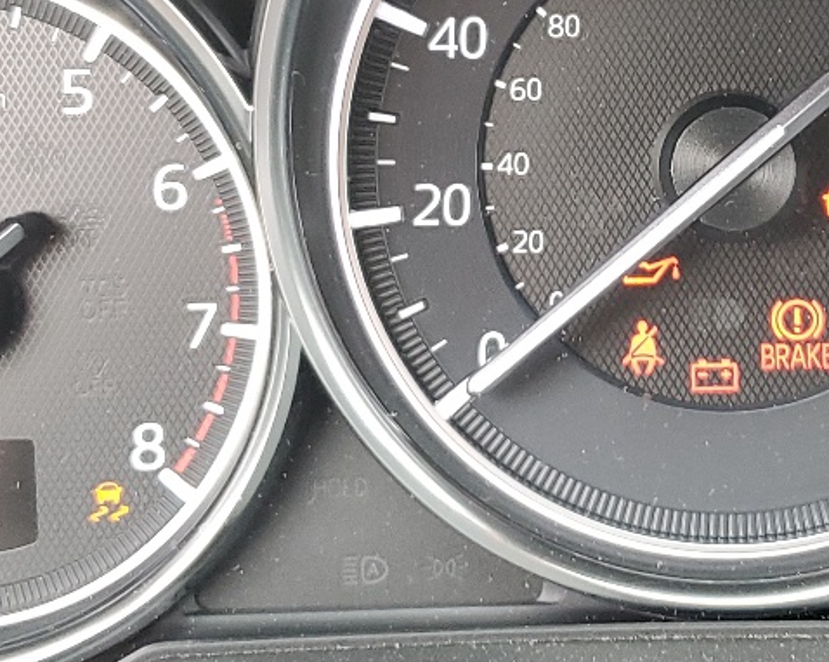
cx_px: 640
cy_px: 210
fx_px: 2085
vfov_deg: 18.0
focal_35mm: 85
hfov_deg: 22.2
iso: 98
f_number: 1.5
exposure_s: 1/60.2
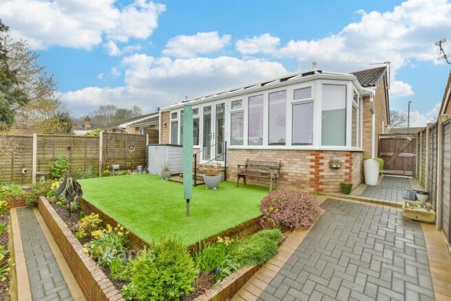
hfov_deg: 100.4
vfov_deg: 77.4
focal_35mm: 15
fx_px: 188
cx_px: 226
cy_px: 150
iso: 640
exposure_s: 1/160
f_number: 6.3
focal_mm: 10
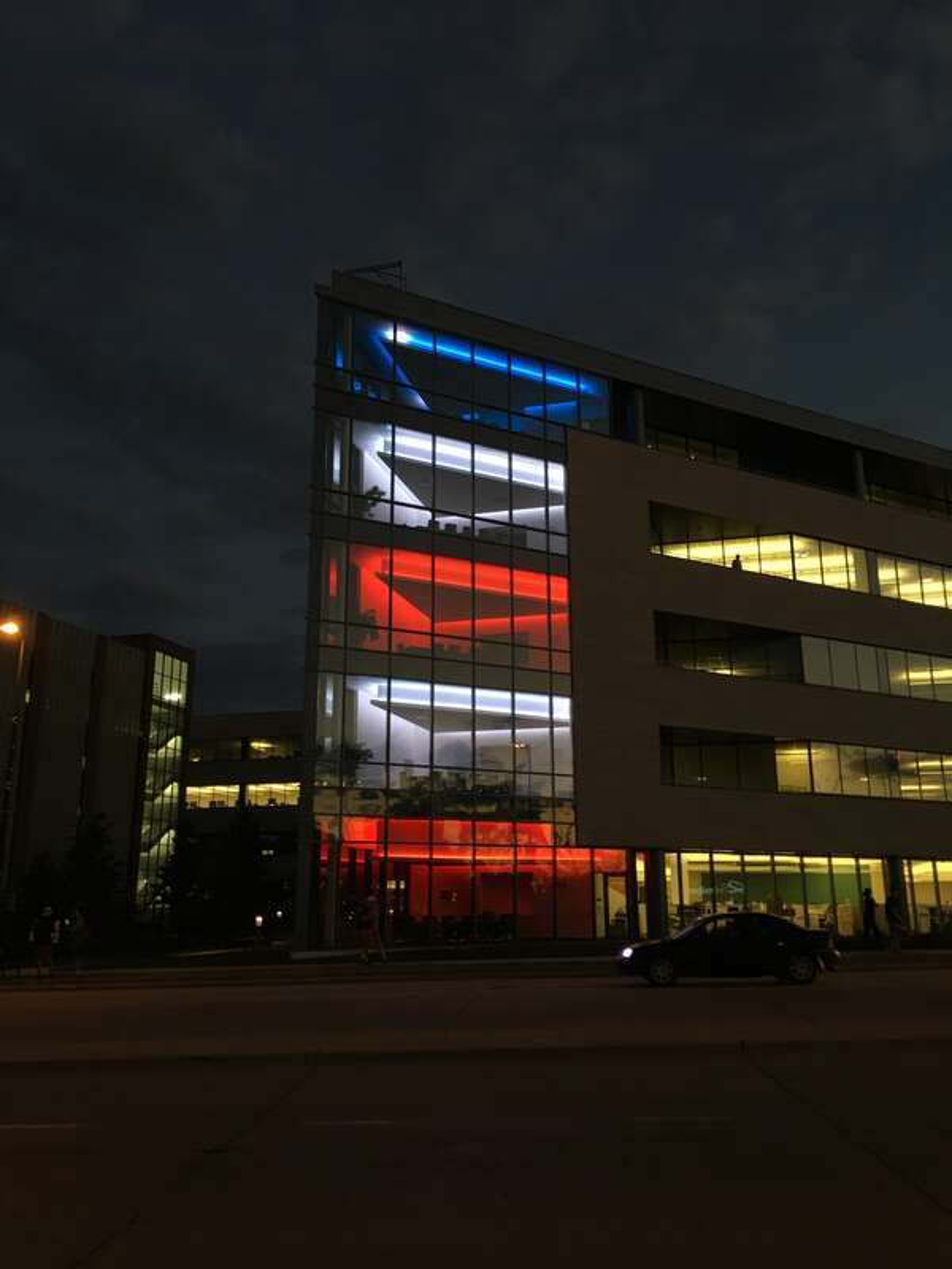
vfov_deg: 61.7
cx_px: 476
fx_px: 1063
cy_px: 634
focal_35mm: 29
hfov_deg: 48.2
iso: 25
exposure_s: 1/15
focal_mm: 4.15
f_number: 2.2
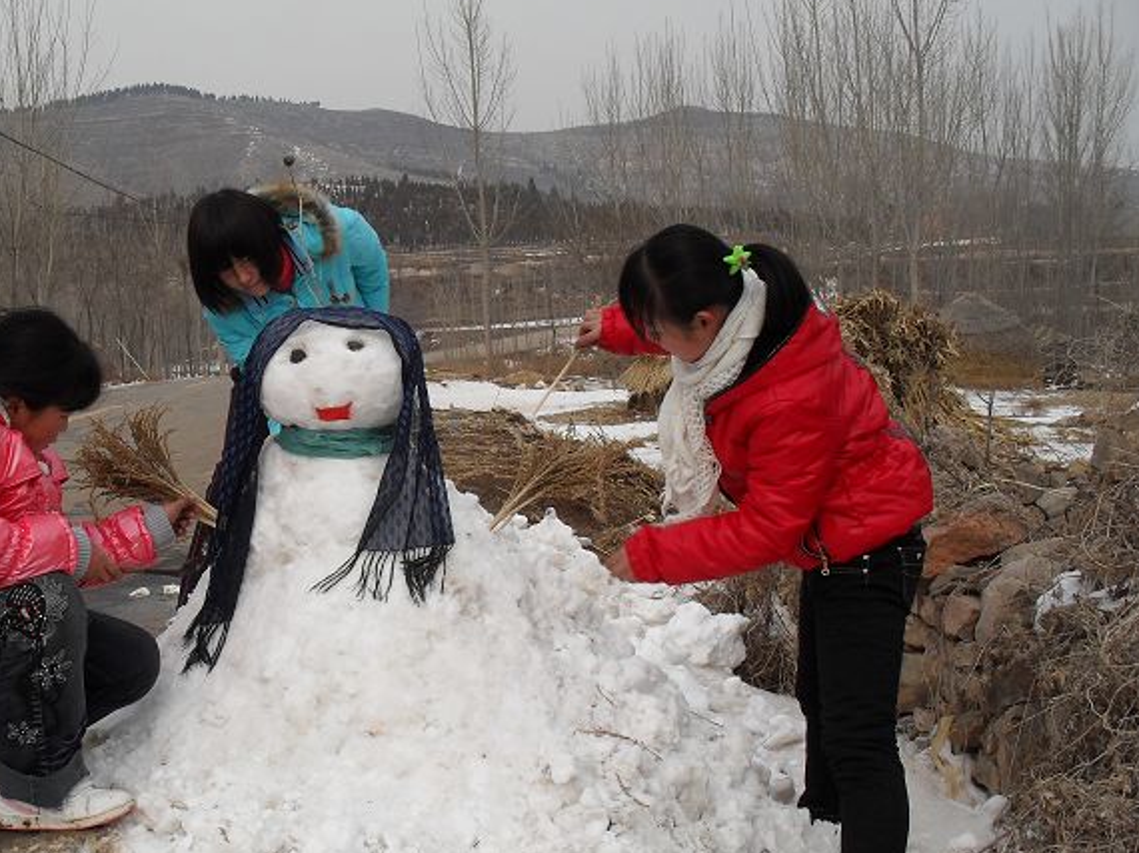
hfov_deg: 43.6
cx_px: 454
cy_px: 492
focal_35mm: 43
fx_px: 1414
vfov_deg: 33.5
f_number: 8.4
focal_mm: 6.3
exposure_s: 1/250
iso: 100
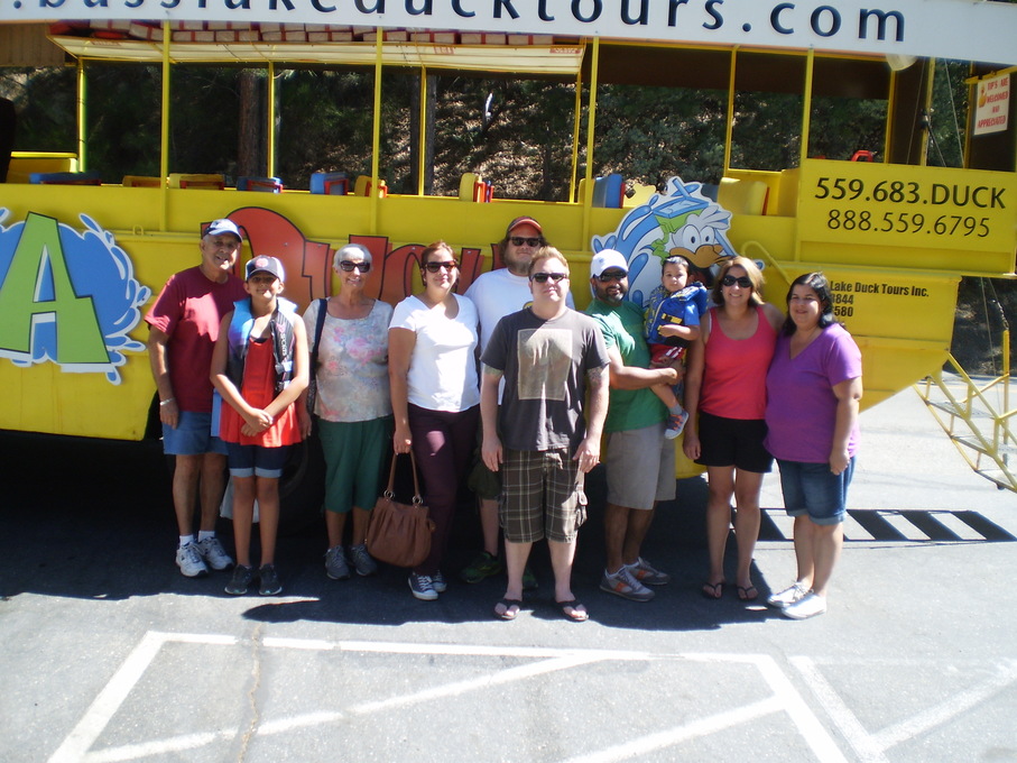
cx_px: 508
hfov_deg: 51.4
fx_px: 1058
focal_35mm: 36
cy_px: 382
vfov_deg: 39.6
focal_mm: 6.3
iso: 64
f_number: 3.1
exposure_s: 1/250
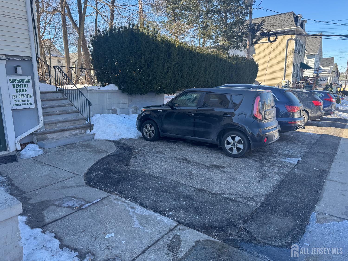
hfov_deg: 71.6
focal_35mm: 24
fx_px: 241
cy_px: 130
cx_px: 174
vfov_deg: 56.8
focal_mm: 6.76
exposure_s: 1/685
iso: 80
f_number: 1.78
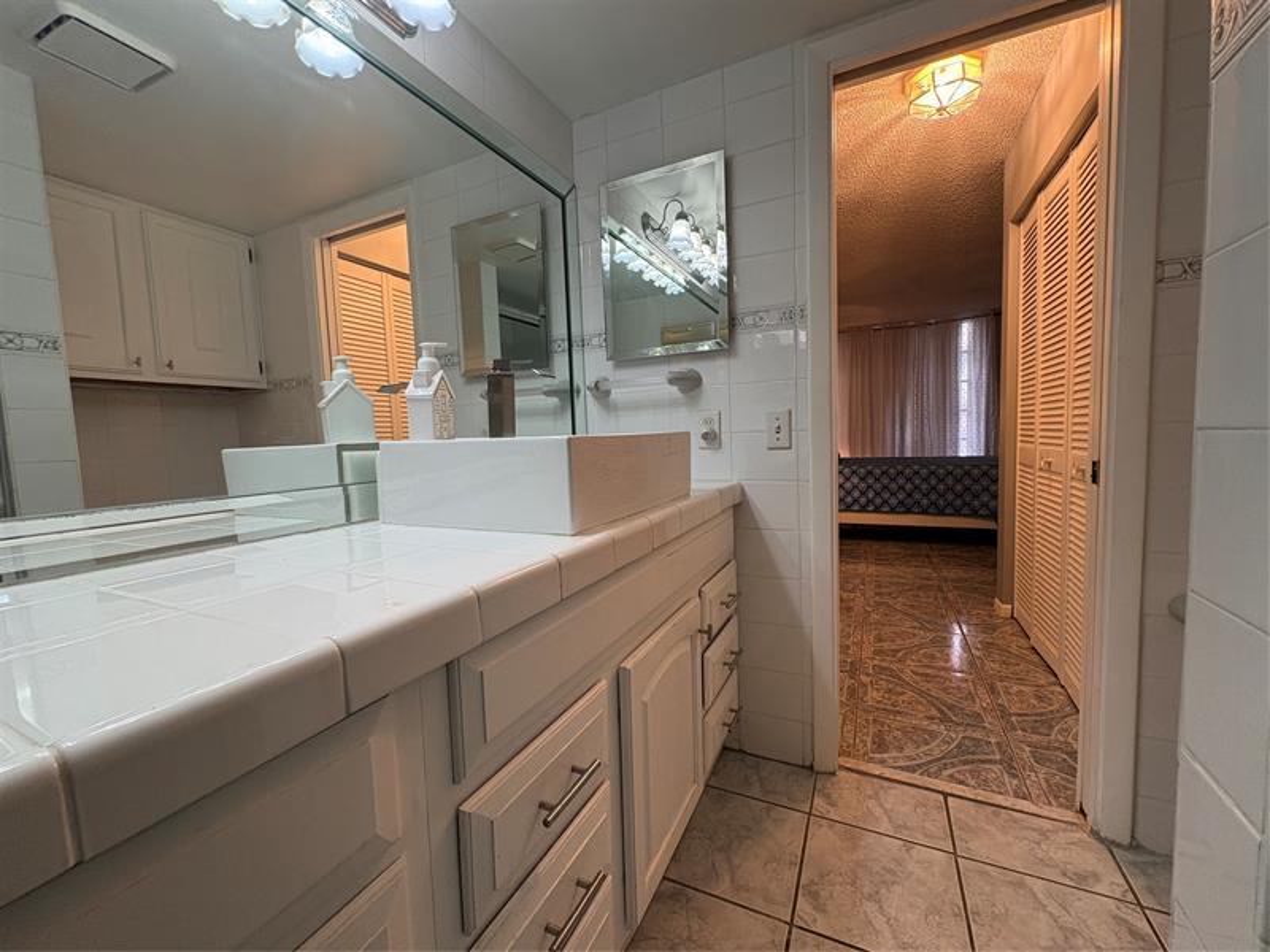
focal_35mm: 14
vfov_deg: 85.7
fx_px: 514
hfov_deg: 102.1
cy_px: 476
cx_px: 635
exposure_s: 1/120
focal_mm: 2.22
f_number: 2.2
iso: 200
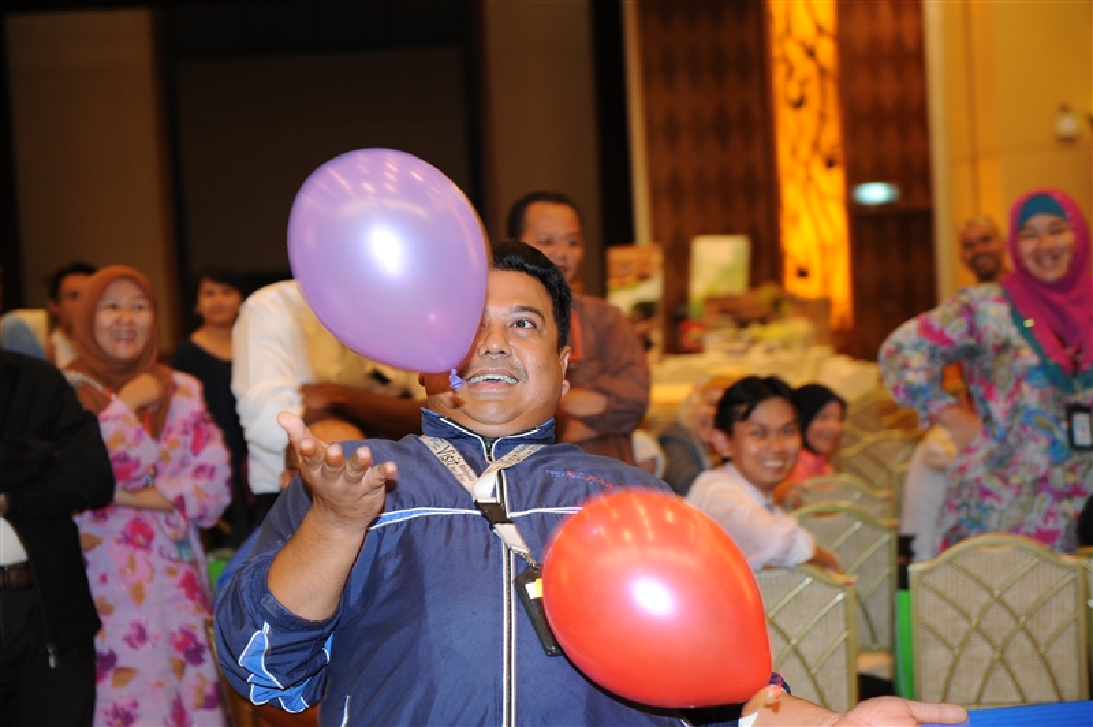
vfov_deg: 19.4
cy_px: 364
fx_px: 2123
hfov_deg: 28.9
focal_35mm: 70
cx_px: 546
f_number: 4
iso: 1000
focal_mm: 70
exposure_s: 1/50
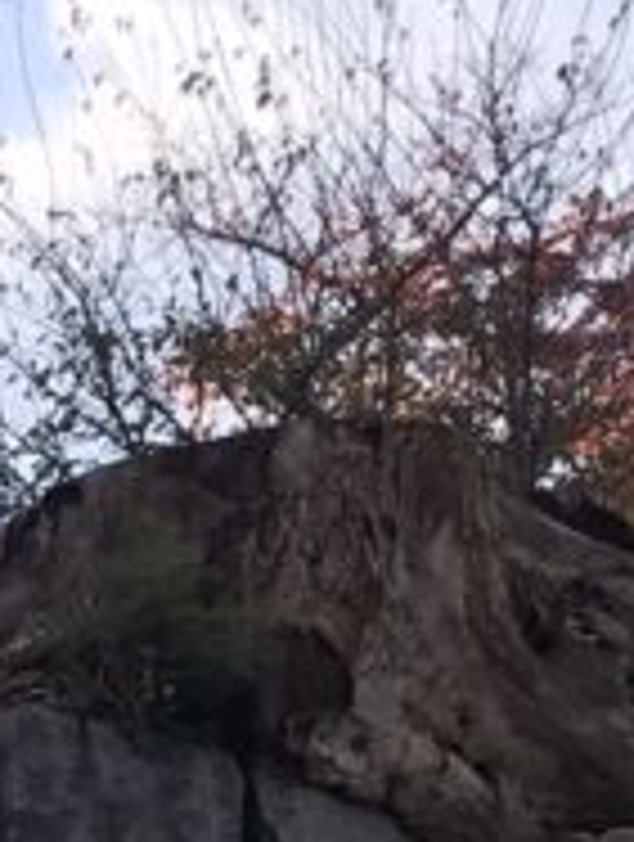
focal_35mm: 153
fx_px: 3724
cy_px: 1103
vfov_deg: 12.5
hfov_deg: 8.6
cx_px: -1048
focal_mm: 3.99
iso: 20
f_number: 1.8
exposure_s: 1/1520
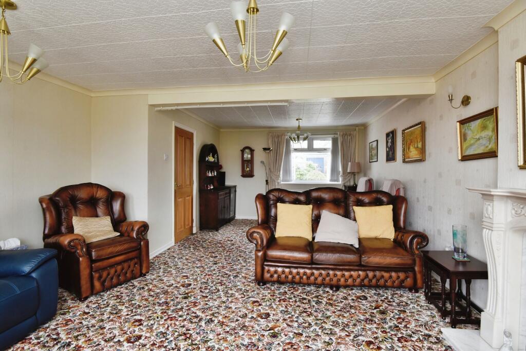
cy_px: 176
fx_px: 234
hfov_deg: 96.7
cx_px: 263
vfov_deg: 73.8
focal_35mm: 16
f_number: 6.3
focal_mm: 16
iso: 500
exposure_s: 1/15
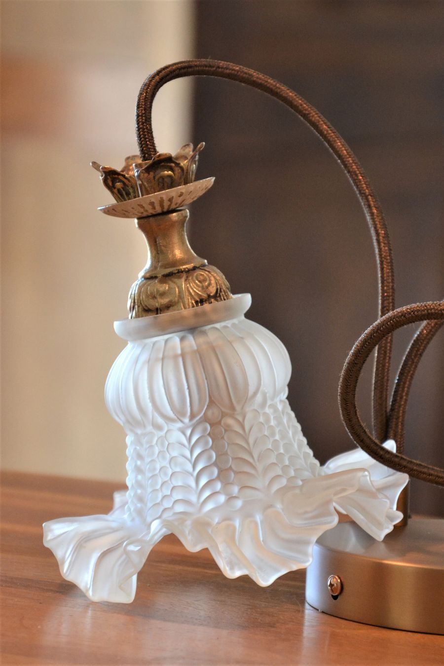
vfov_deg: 13.0
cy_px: 333
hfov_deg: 8.7
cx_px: 222
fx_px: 2914
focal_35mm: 158
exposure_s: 1/125
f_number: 5.6
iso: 1250
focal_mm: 105
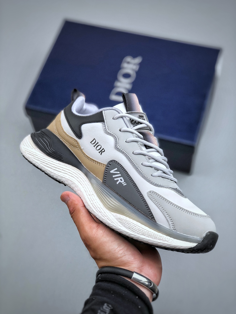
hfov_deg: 25.7
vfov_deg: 33.8
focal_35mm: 57
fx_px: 518
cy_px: 157
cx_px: 118
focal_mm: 6.6
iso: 32
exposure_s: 1/100
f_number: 2.8
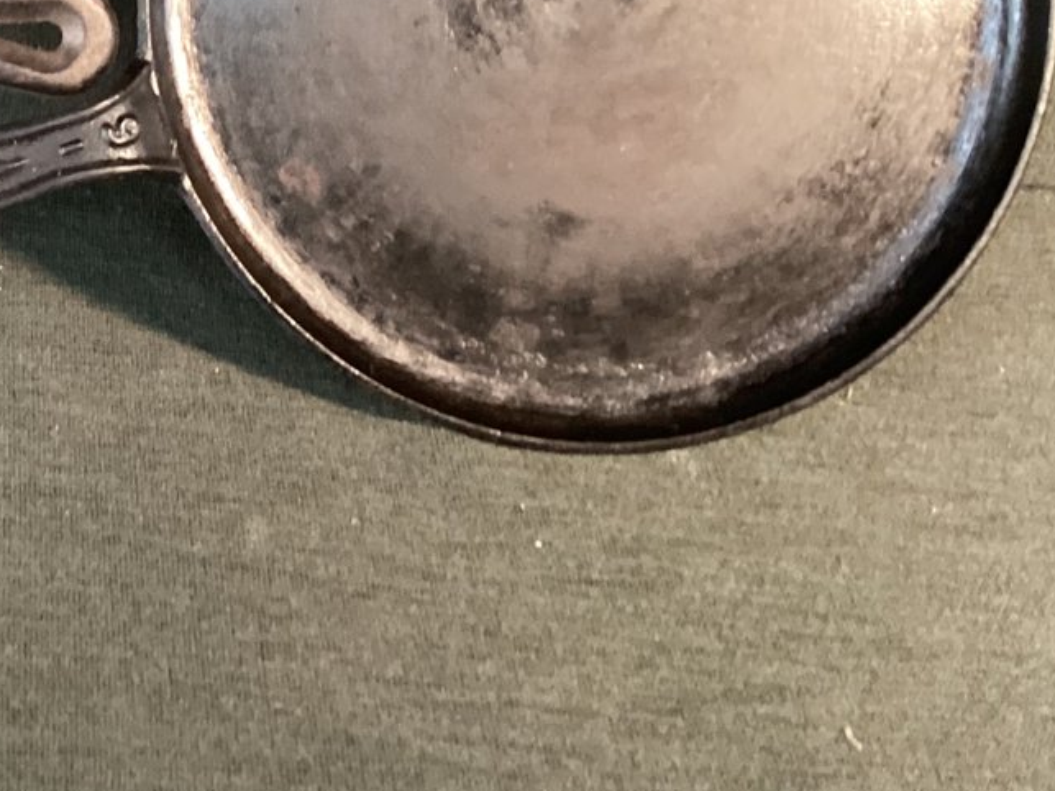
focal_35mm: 73
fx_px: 2224
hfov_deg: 25.3
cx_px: -16
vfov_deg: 19.4
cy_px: -52
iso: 320
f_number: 2.4
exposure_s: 1/30
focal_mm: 3.3
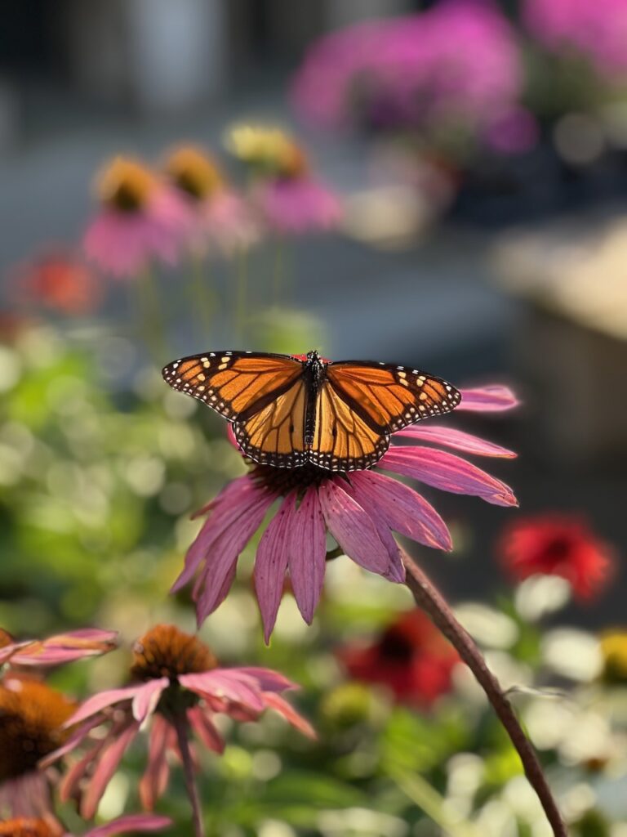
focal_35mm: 77
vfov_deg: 25.3
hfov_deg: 19.1
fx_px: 1860
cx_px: 314
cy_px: 418
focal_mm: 9
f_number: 2.8
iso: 40
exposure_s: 1/121
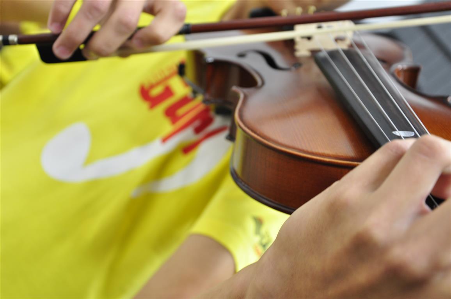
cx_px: 226
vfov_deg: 23.7
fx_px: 713
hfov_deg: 35.1
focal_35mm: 57
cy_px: 150
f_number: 4.5
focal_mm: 38
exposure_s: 1/6
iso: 500
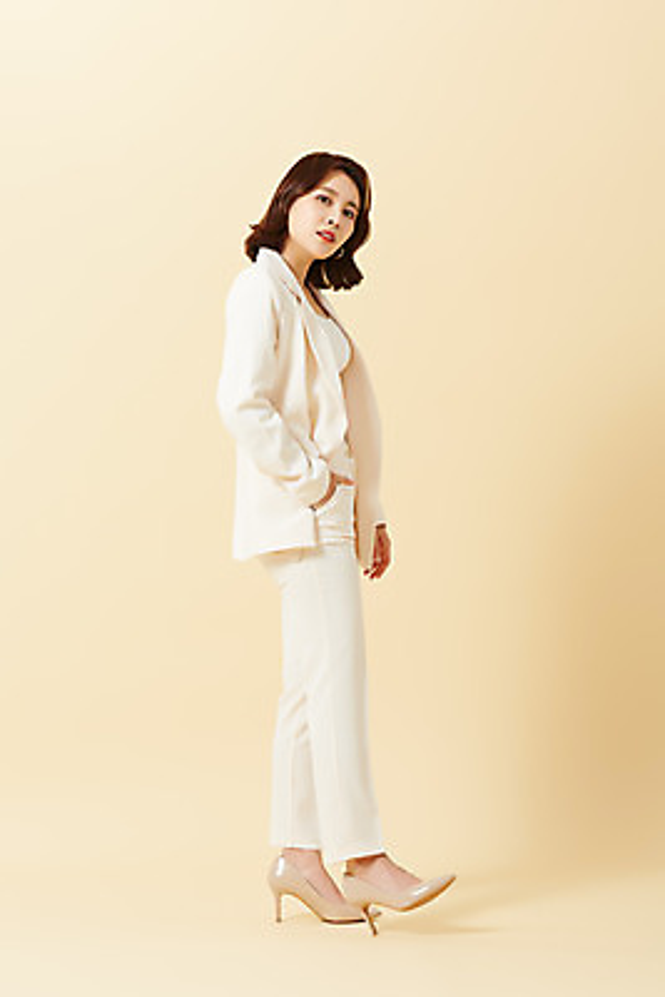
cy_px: 498
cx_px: 332
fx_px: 2547
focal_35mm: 92
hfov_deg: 14.9
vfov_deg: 22.1
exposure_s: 1/125
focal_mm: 92
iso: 100
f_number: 16
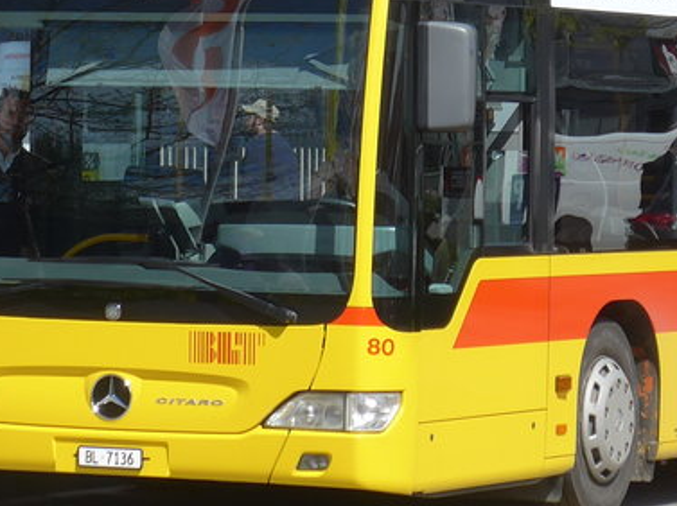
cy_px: -65
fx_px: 5354
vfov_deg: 5.4
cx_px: 347
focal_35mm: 274
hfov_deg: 7.2
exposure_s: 1/640
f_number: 4.5
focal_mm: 17
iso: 80
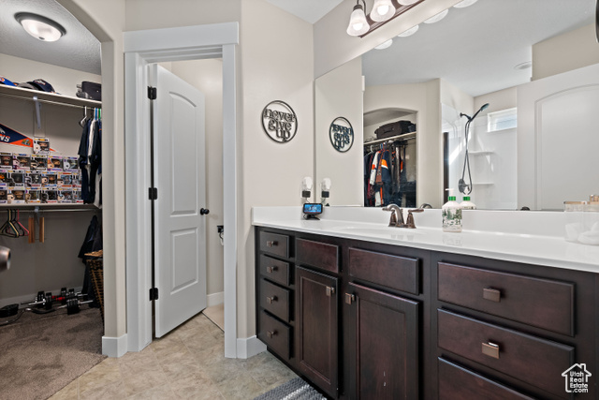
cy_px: 200
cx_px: 300
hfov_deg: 96.7
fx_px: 266
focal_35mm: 16
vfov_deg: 73.8
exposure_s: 1/3
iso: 500
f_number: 8
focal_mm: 16
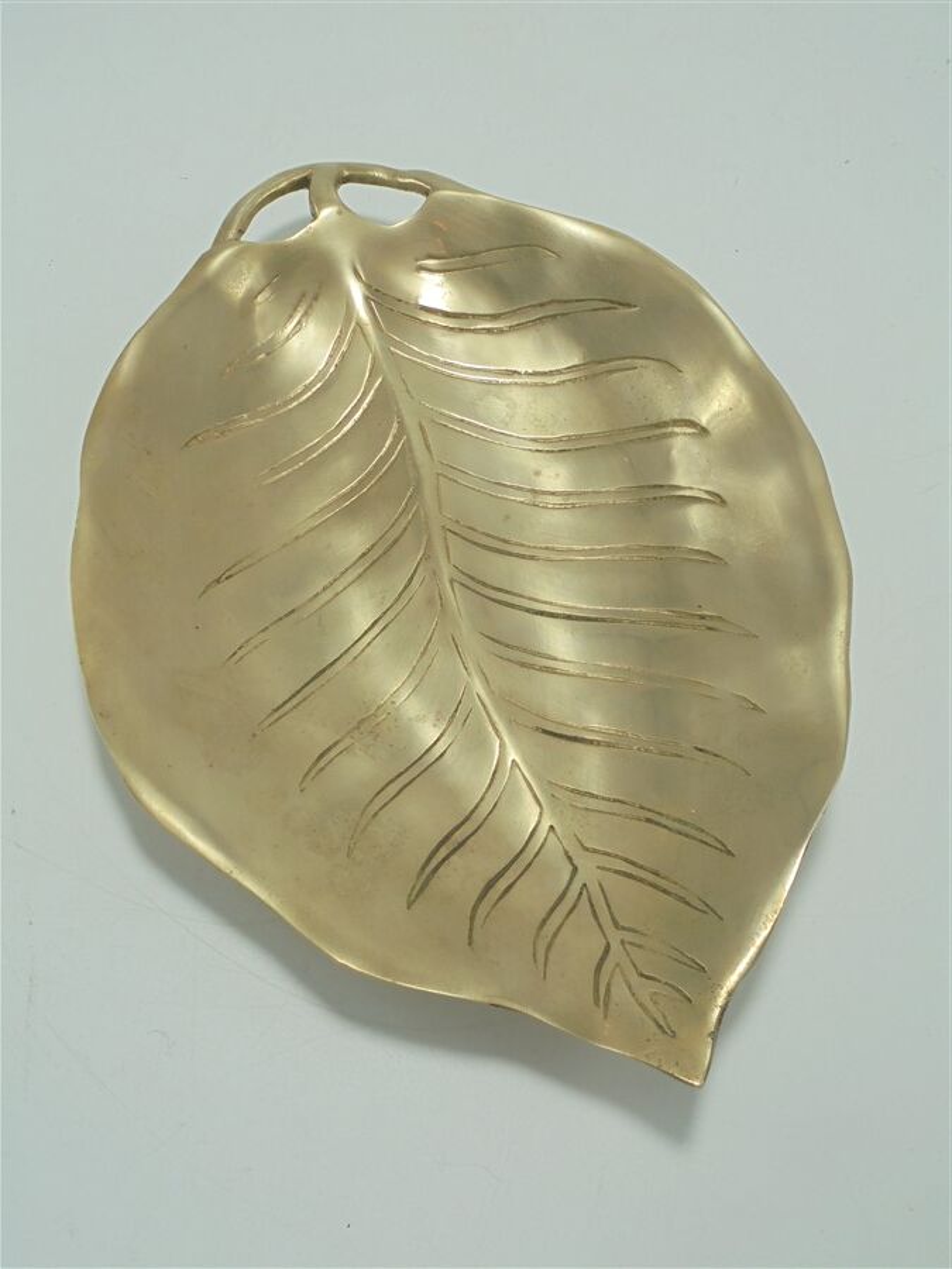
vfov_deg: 54.0
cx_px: 476
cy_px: 634
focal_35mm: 34
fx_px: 1247
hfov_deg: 41.8
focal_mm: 6.1
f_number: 4
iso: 100
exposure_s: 1/100
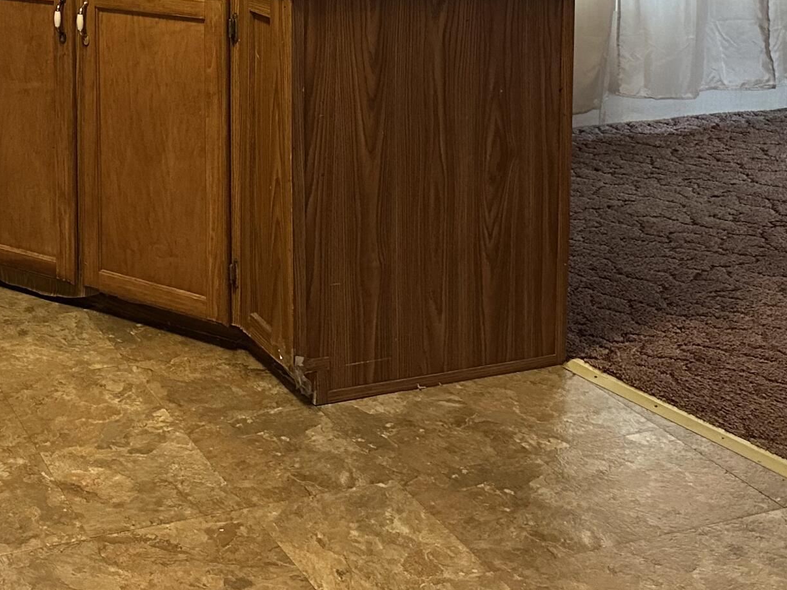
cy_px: -115
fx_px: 1341
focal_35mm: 59
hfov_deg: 30.7
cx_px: 33
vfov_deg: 22.8
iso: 500
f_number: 1.78
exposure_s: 1/60
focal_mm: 6.86
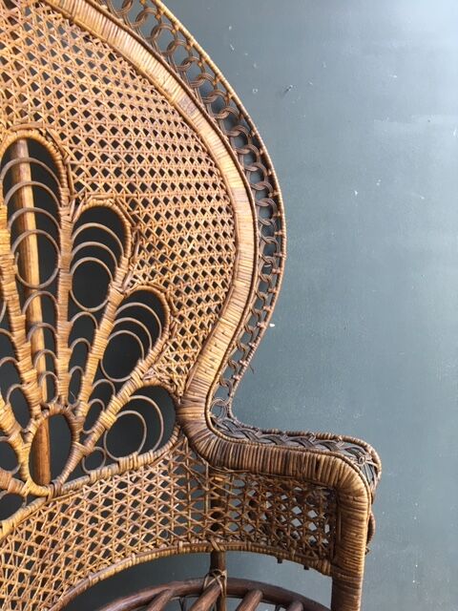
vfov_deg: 61.7
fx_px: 512
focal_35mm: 29
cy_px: 306
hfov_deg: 48.2
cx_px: 229
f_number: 2.2
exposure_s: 1/33
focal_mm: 4.15
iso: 32
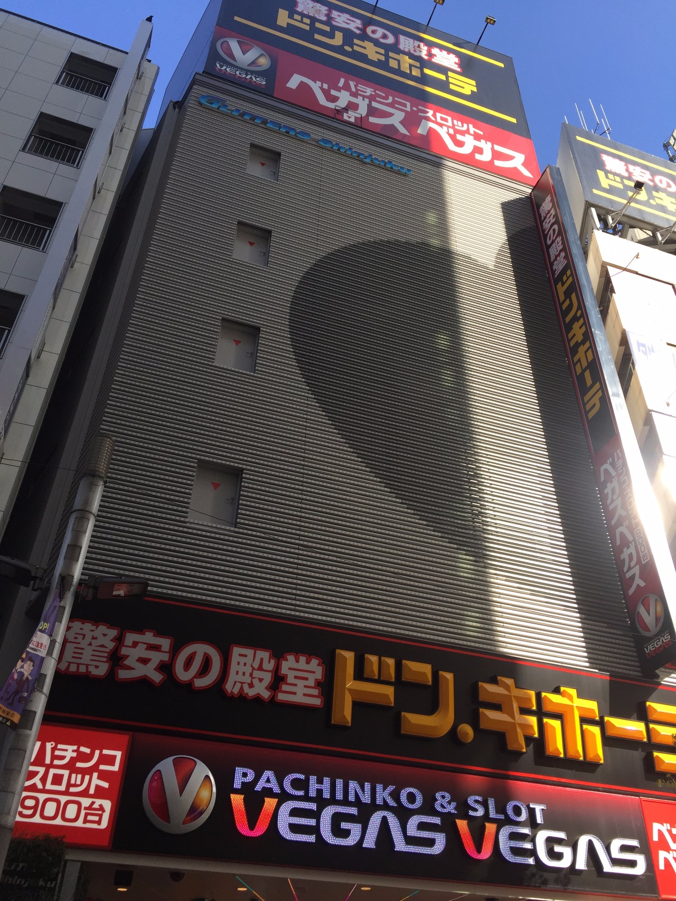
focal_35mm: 29
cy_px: 450
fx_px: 755
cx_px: 338
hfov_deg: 48.2
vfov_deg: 61.7
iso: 32
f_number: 2.2
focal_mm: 4.15
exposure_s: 1/706
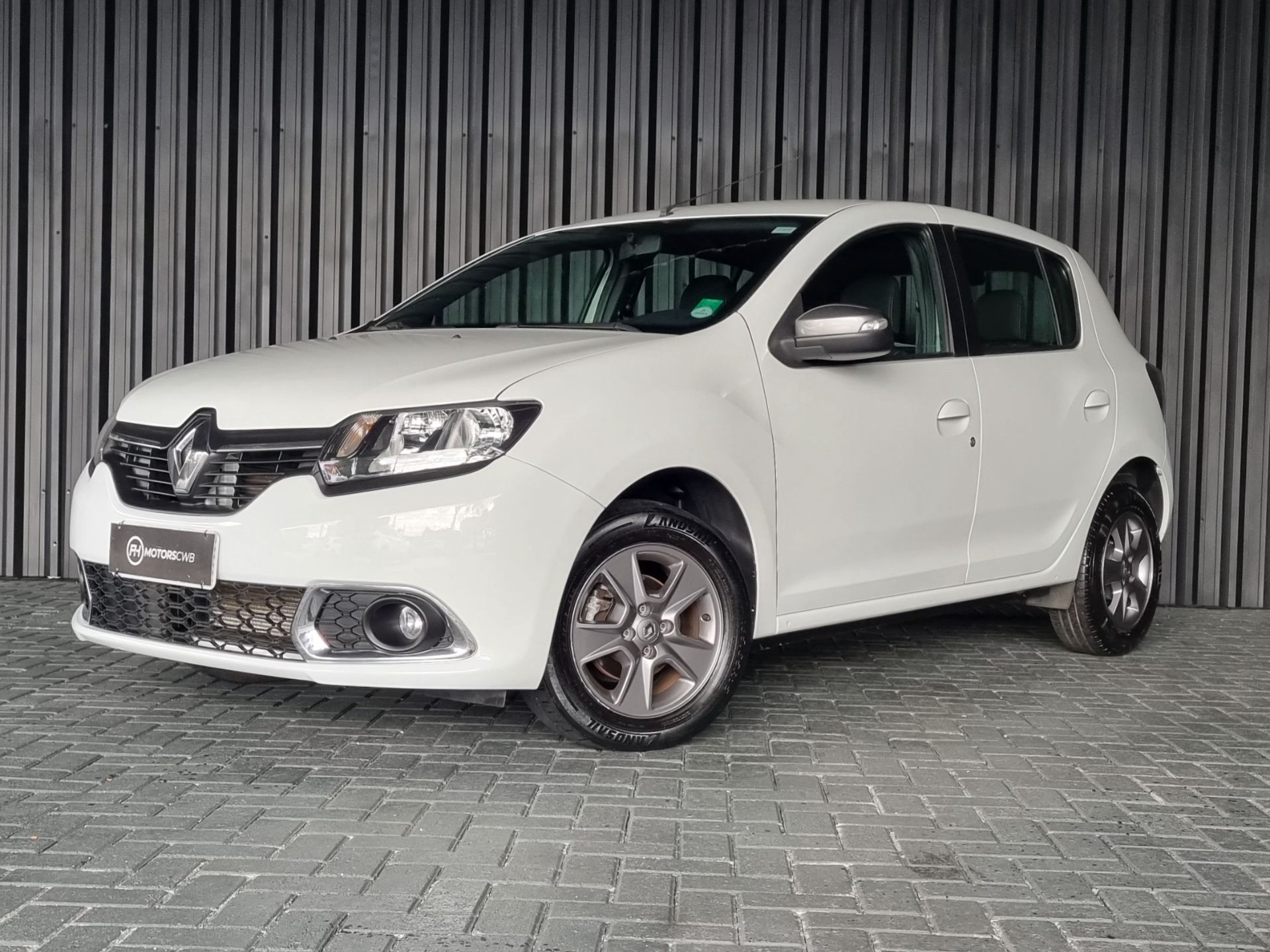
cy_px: 476
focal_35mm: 26
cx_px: 635
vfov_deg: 53.1
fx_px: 954
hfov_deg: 67.3
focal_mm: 5.4
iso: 200
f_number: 1.8
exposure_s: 1/120
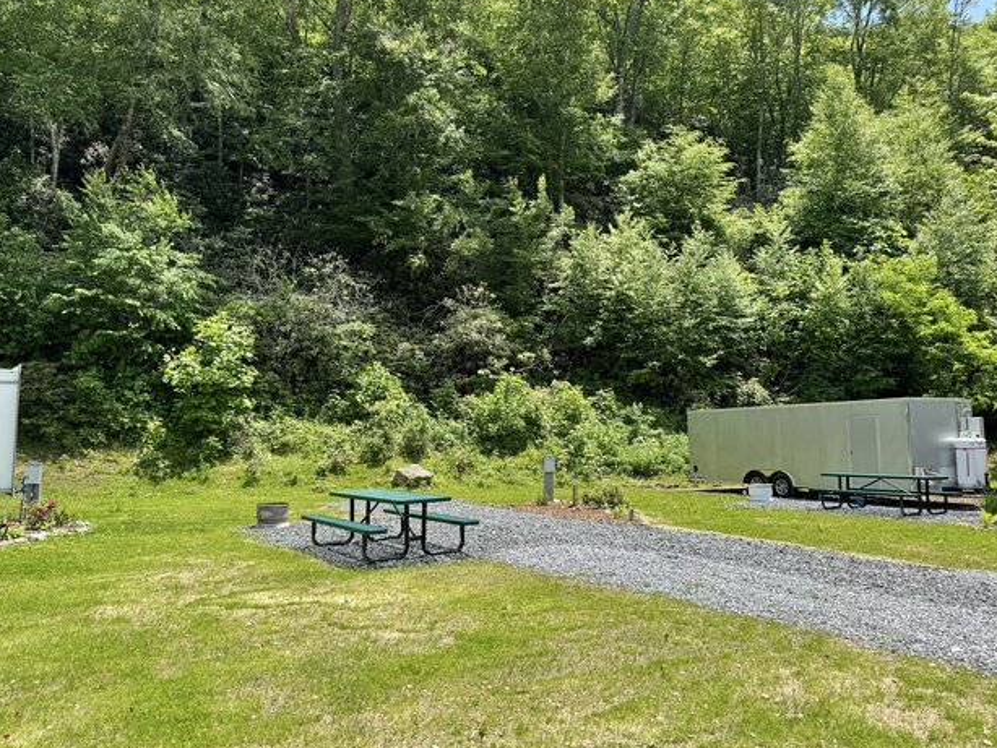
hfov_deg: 69.3
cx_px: 516
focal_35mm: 25
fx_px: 720
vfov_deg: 54.9
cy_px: 370
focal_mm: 6.76
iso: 80
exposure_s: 1/2174
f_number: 1.78
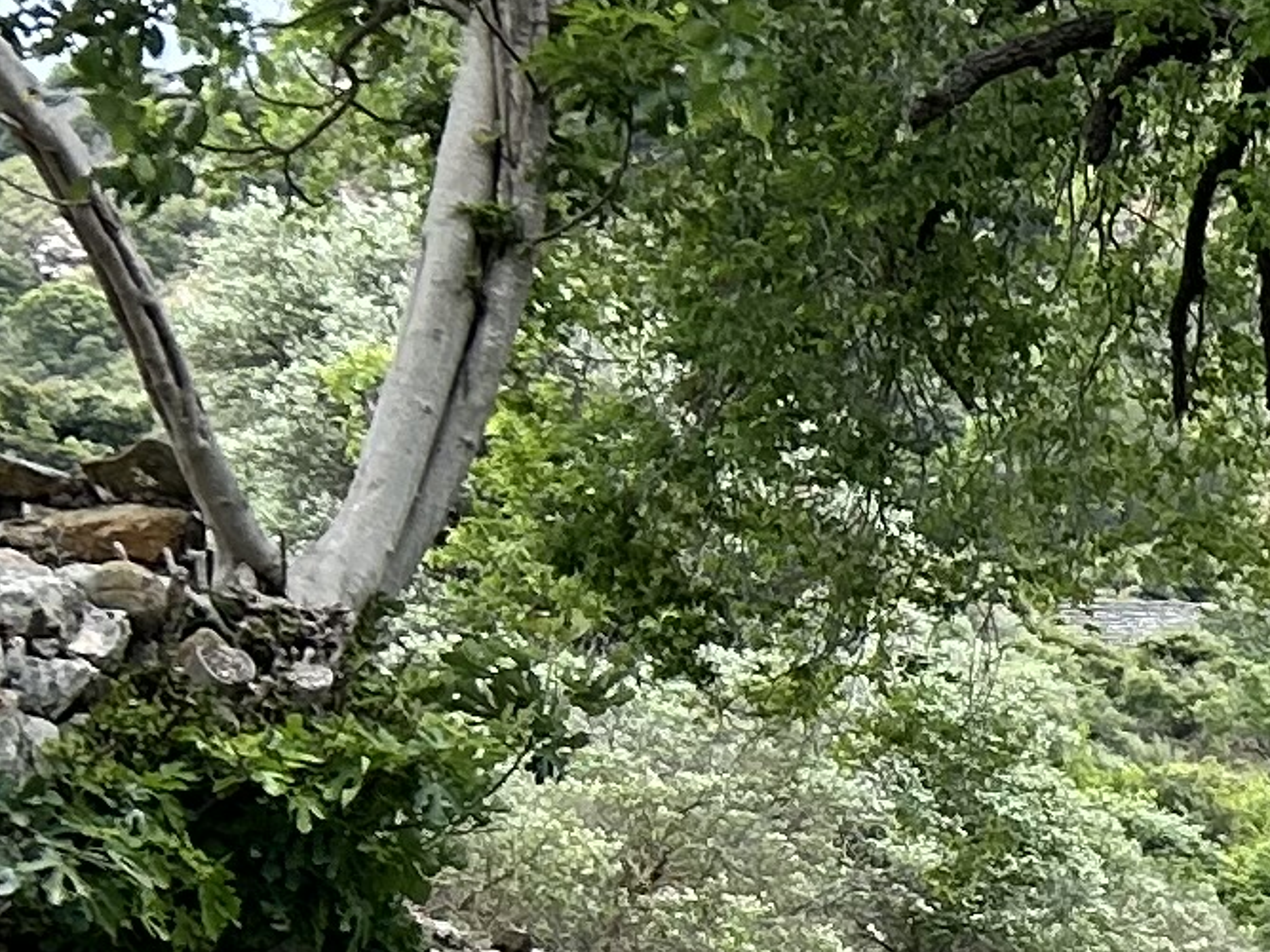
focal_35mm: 157
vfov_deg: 9.1
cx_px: 3388
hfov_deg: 10.3
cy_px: 1530
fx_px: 5760
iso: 50
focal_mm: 5.7
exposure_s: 1/1100
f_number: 1.5
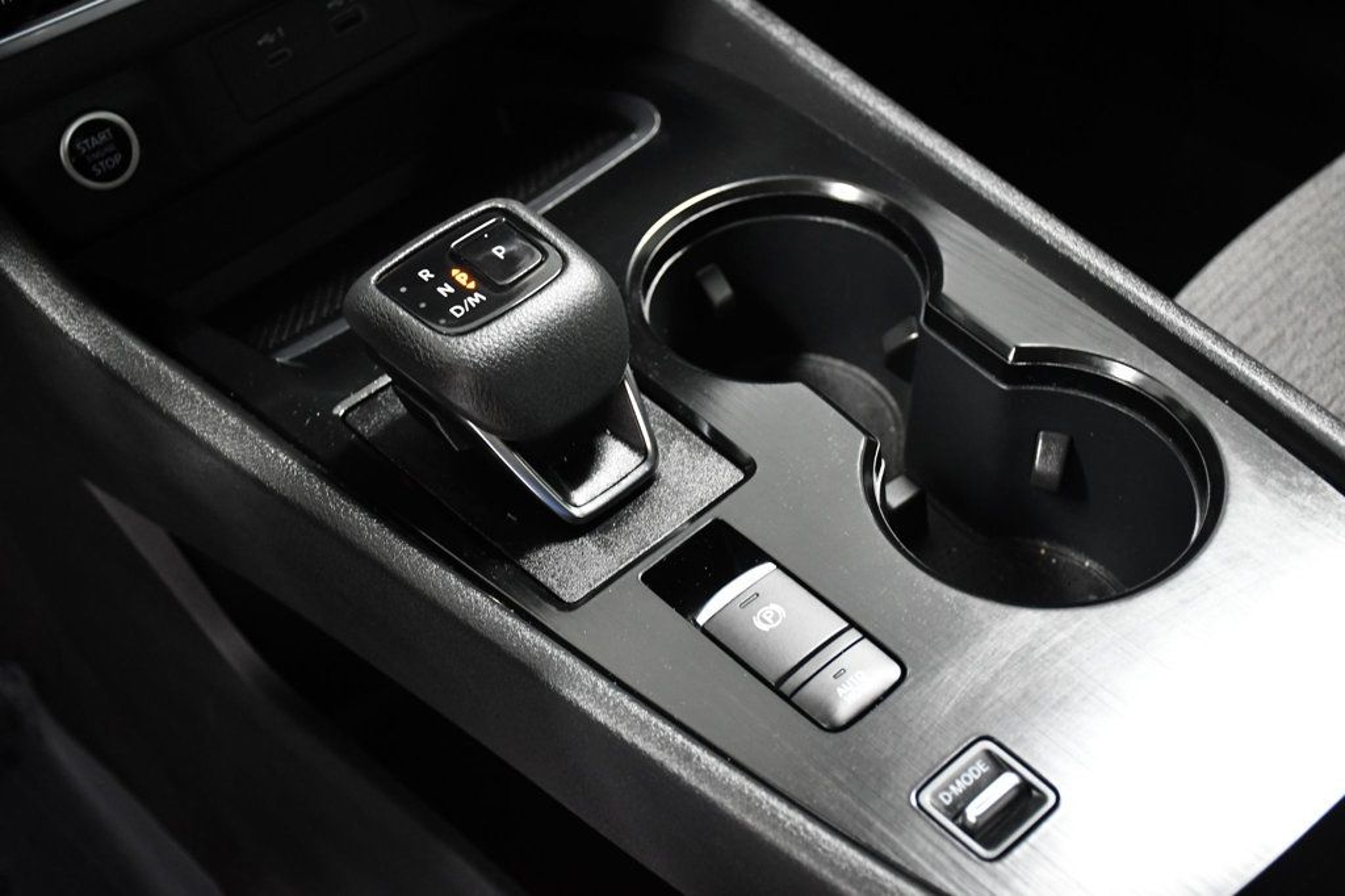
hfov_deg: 38.2
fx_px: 1942
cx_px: 672
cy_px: 448
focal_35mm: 52
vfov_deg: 26.0
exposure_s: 1/80
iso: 2500
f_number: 4.5
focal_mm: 35
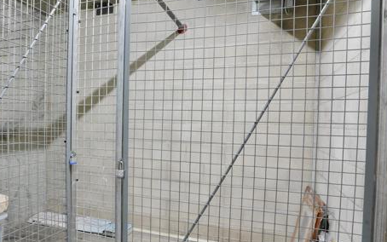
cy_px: 128
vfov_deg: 53.0
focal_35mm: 23
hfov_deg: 77.0
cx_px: 179
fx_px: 243
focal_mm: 16
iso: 1600
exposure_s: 1/3
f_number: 11
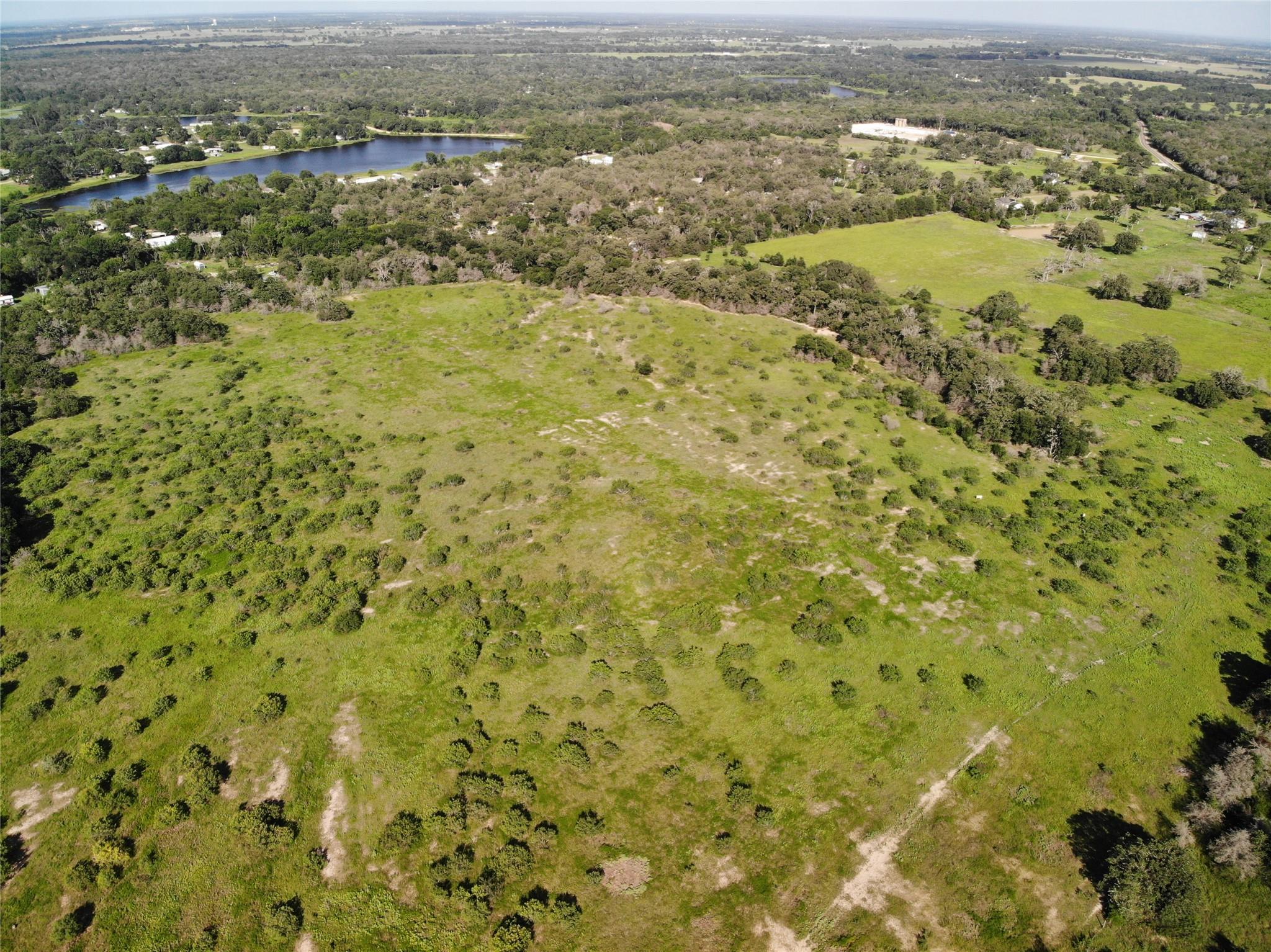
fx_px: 881
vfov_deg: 56.8
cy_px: 476
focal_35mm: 24
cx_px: 636
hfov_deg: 71.6
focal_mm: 4.5
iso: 118
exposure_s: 1/156
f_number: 2.8
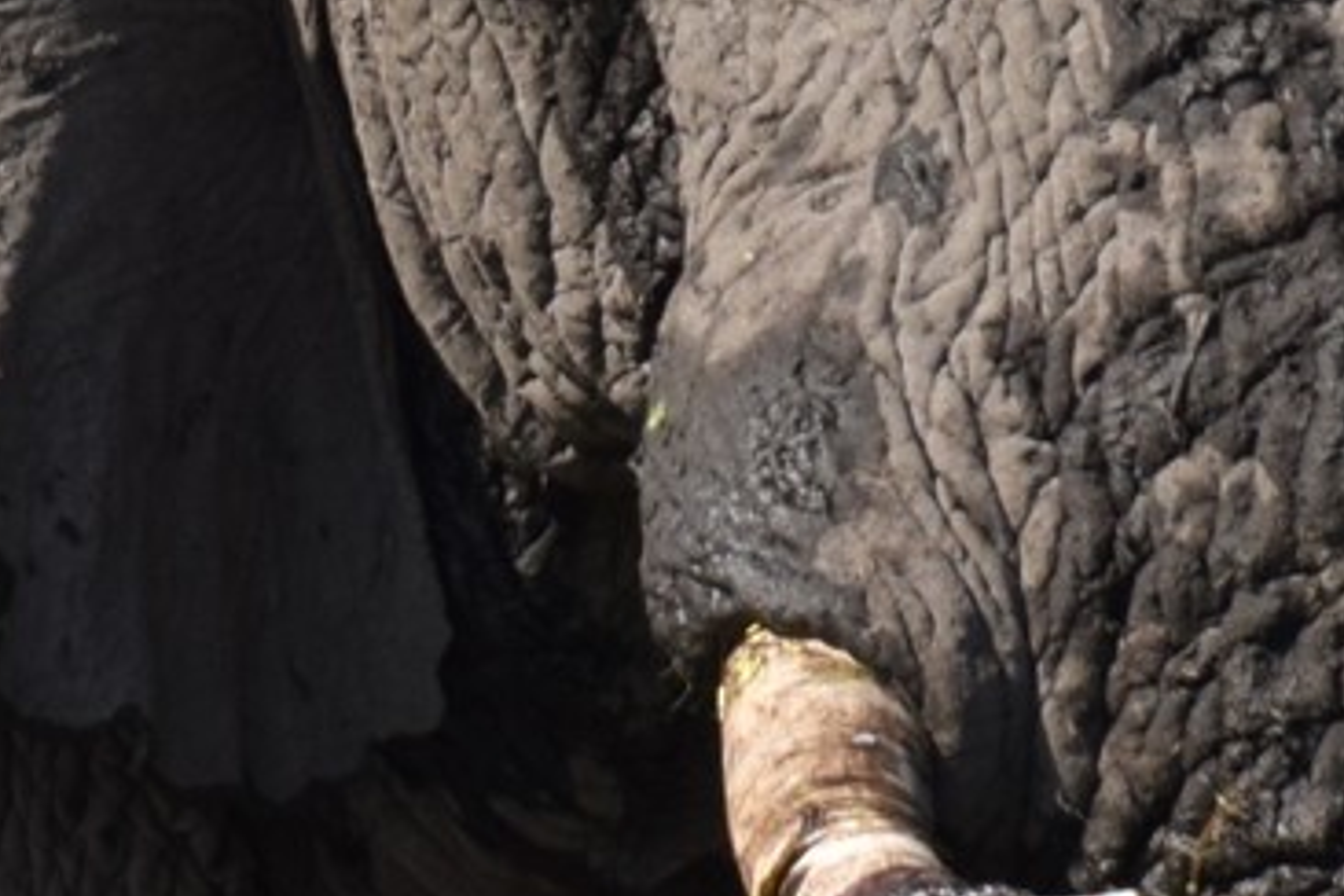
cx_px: 650
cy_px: -217
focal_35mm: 671
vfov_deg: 2.0
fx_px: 25049
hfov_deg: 3.1
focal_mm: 140
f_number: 5.6
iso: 200
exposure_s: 1/640
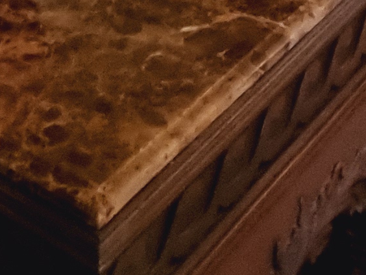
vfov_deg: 10.0
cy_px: -624
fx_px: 983
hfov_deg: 20.8
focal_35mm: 93
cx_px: 299
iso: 640
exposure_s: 1/30
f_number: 2.2
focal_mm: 2.2
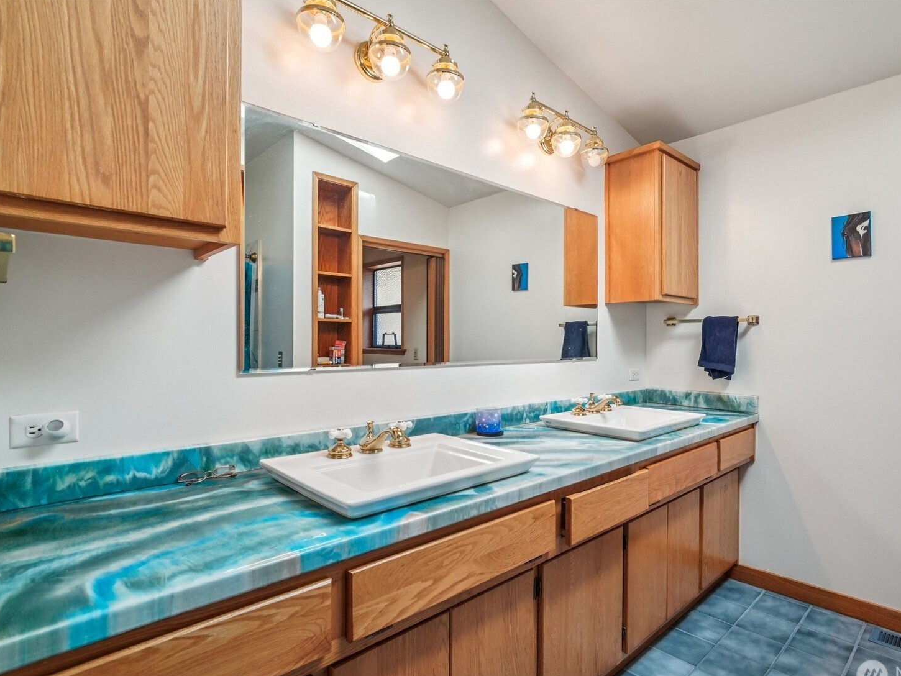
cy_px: 348
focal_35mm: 18
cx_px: 481
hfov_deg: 87.6
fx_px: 469
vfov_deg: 71.6
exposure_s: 1/100
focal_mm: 16
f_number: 8
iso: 1600
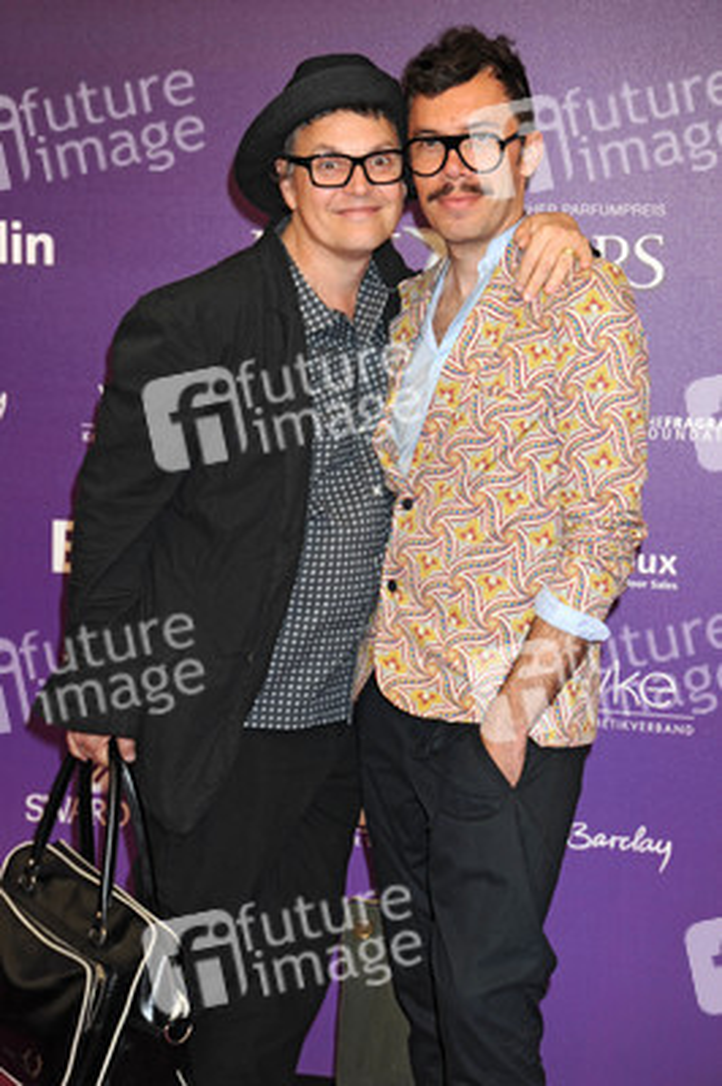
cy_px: 543
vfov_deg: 27.0
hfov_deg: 18.2
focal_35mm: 75
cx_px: 361
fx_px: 2260
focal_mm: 75
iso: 500
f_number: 6.3
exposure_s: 1/160
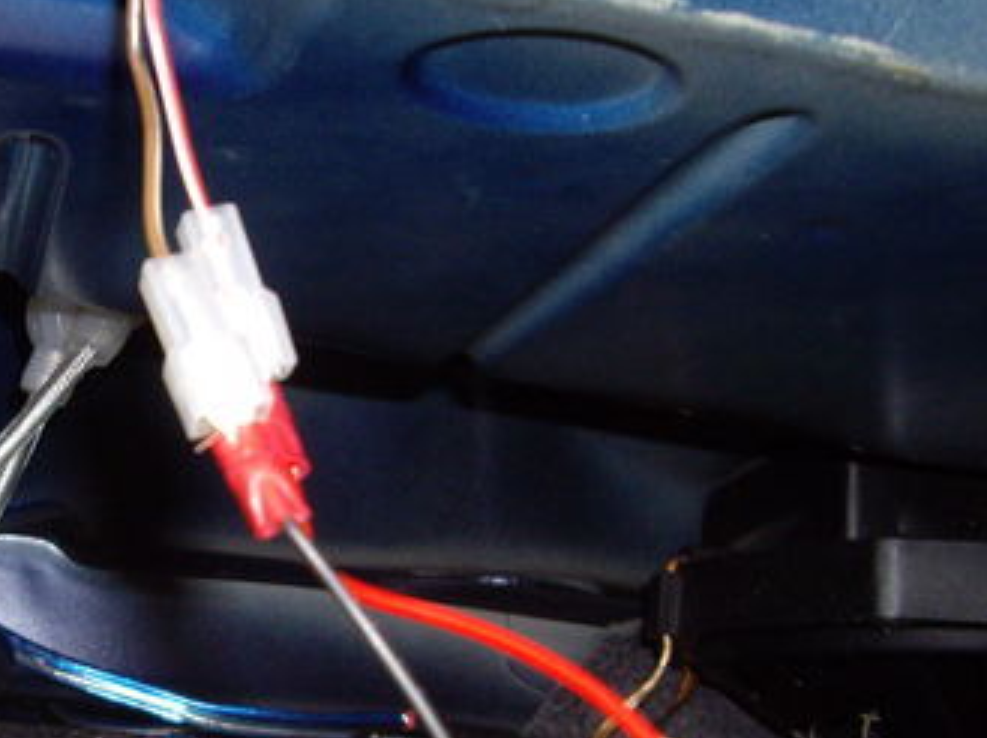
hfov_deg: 25.8
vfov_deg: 19.7
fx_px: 2108
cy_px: 546
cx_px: 174
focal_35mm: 74
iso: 200
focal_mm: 6.2
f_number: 2.7
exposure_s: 1/40
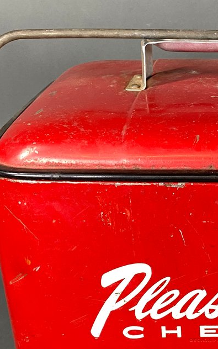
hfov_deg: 19.1
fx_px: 627
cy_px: 245
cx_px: 223
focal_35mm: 66
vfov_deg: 30.7
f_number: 1.8
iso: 100
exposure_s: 1/60
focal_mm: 4.25
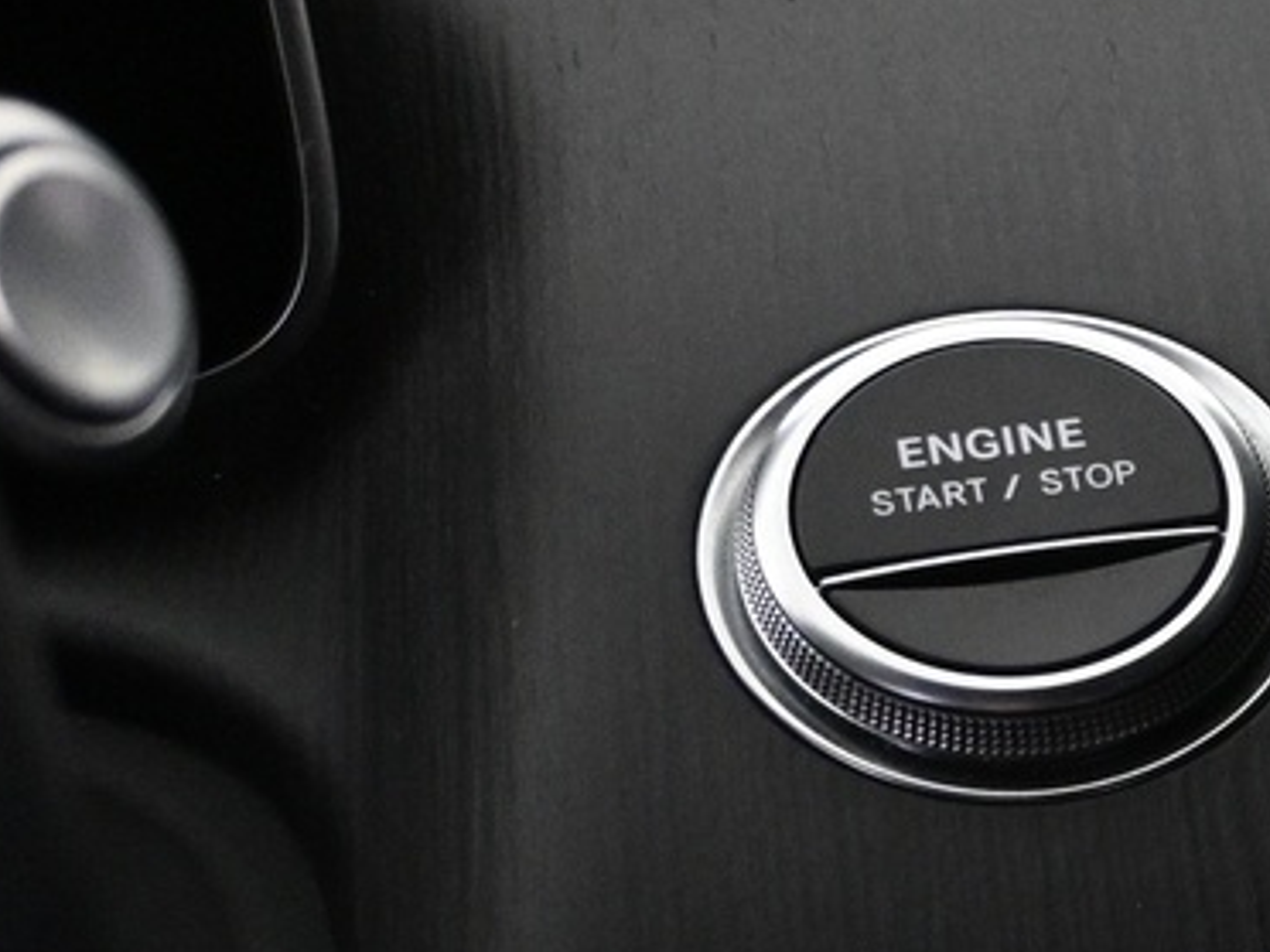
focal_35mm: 116
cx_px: 2714
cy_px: 1058
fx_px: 4261
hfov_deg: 13.8
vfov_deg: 12.5
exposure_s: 1/50
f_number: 3.8
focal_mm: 18.5
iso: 1600
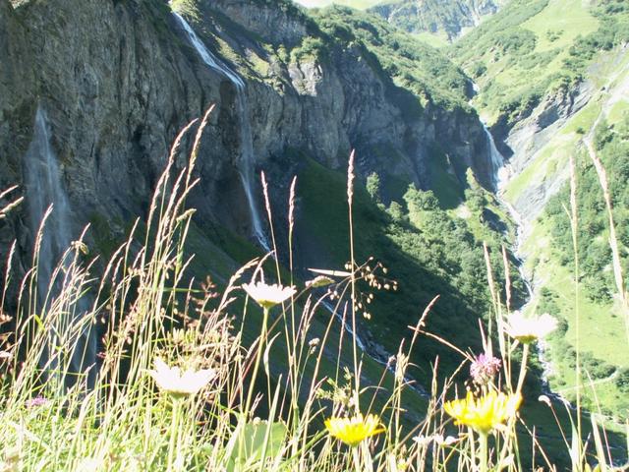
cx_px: 314
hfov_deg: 52.6
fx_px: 636
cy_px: 236
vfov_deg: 40.7
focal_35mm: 35
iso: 50
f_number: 3.5
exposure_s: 1/60
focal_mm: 5.86
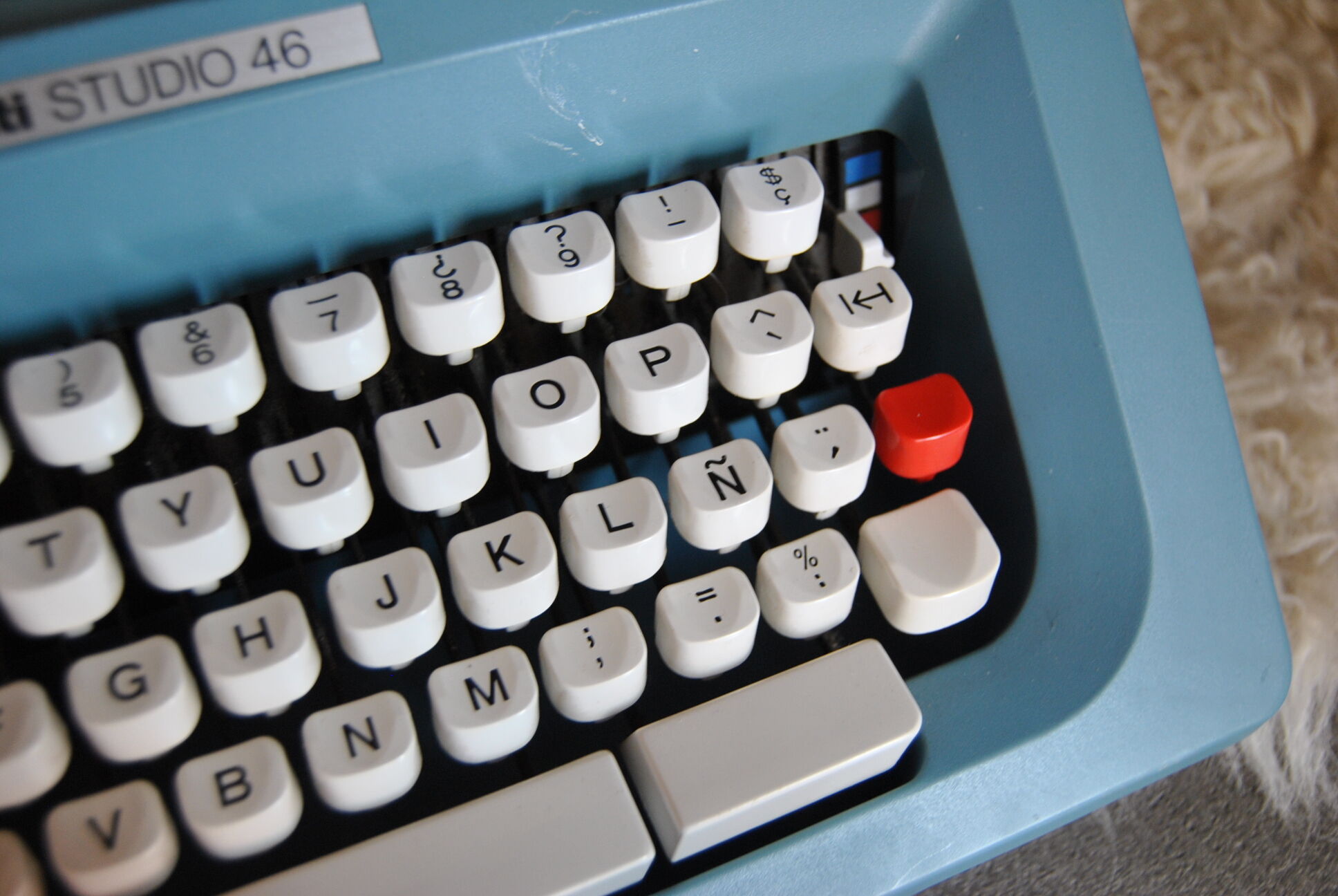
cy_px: 448
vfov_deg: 34.3
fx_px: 1451
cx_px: 669
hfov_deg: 49.5
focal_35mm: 39
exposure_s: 1/30
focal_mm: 26
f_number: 4
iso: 400
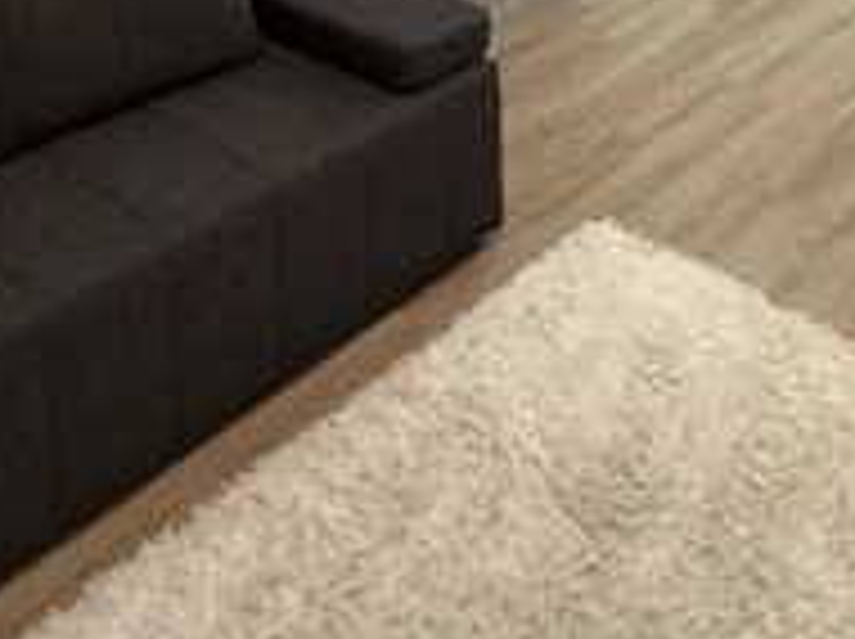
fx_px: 1135
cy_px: -351
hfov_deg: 40.0
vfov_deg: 23.9
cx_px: 652
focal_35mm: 46
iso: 320
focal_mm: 2.22
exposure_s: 1/50
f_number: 2.2
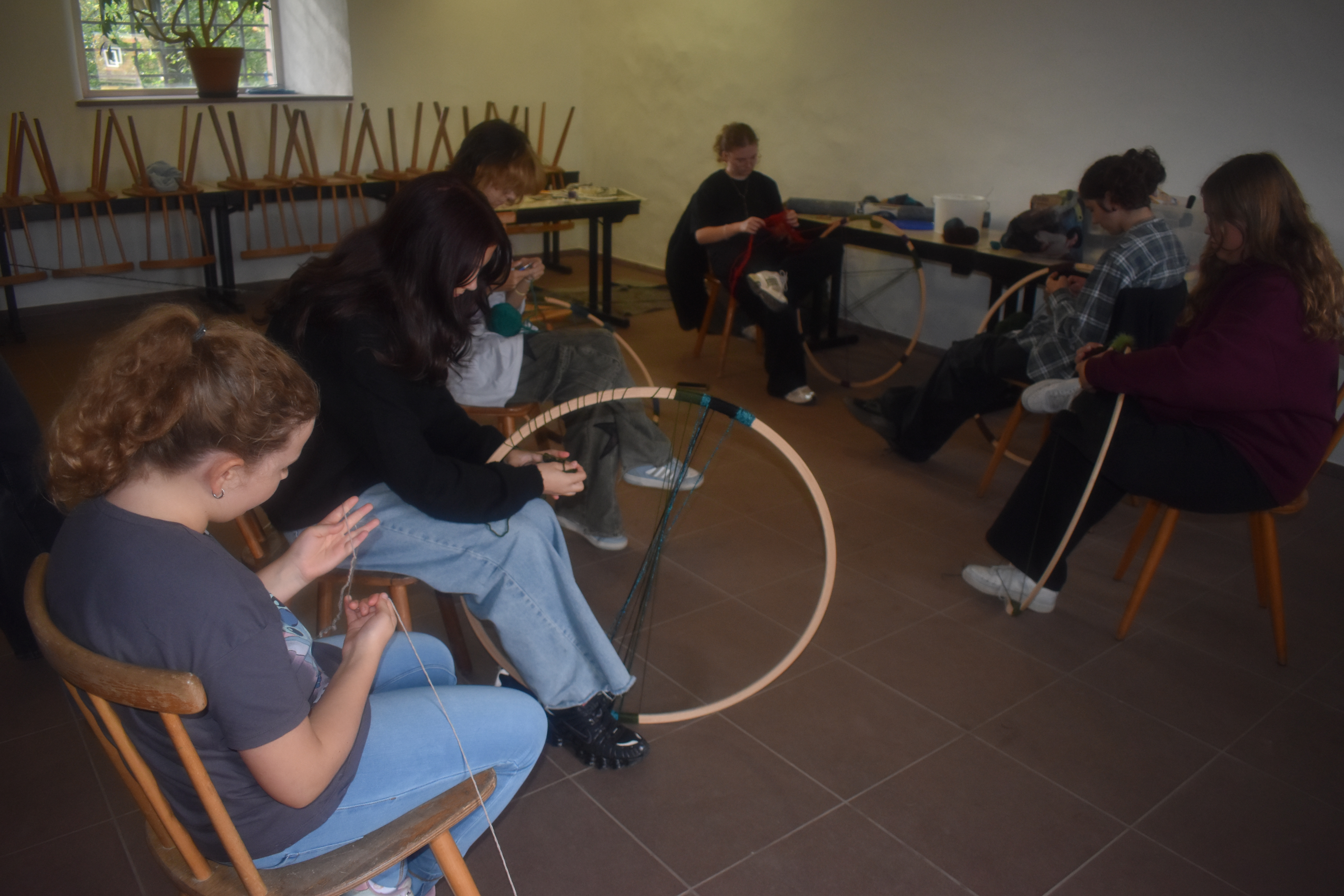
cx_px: 672
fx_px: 1008
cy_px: 448
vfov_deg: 47.9
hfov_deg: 67.4
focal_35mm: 27
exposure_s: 1/200
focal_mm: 18
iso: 800
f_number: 3.5
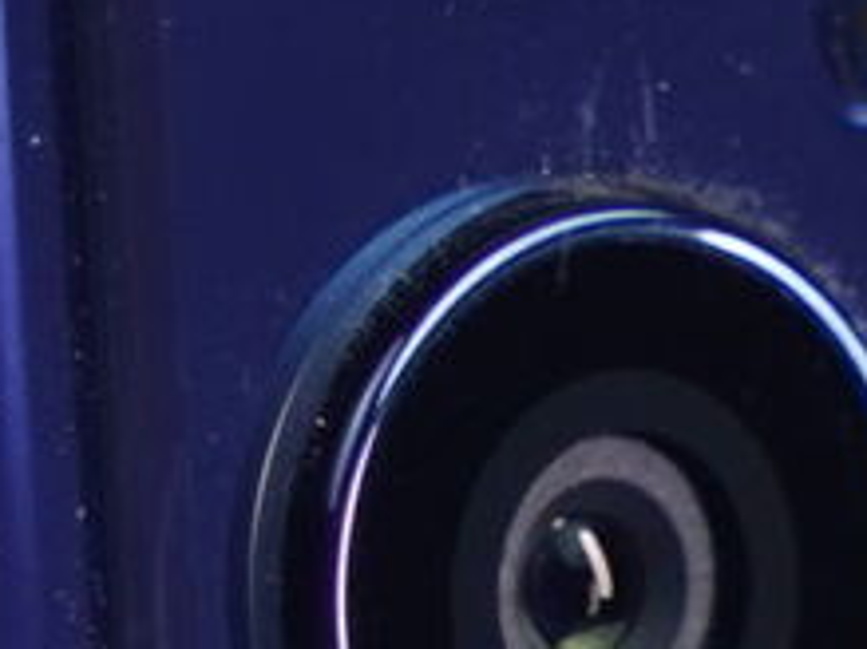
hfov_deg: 3.4
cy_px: 649
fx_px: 14769
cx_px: 1152
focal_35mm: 590
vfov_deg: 2.5
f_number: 6.3
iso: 800
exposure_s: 1/160
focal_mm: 70
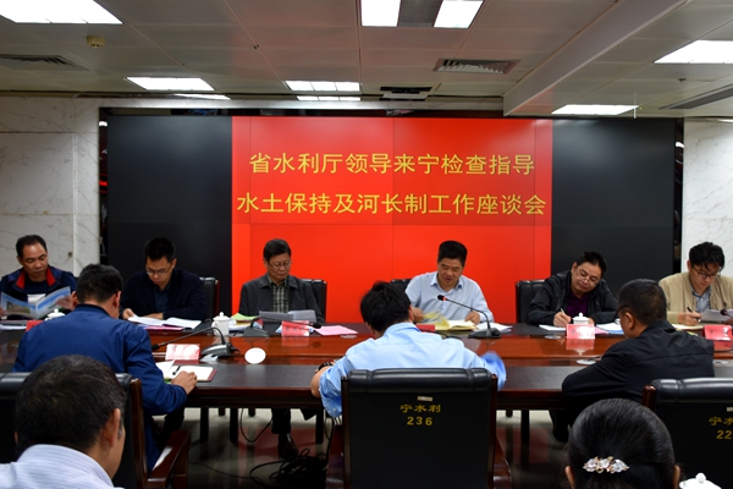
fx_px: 672
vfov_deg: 40.0
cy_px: 244
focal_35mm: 33
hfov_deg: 57.2
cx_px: 366
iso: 125
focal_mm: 22
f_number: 3.5
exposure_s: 1/10
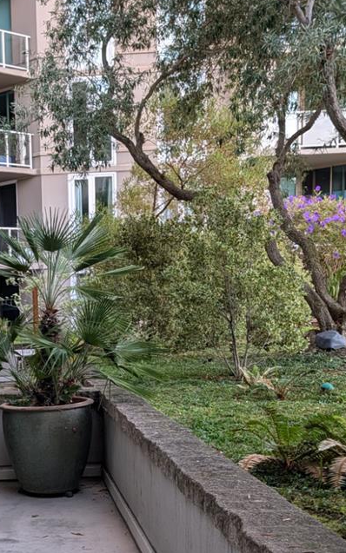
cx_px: -7
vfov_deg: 32.5
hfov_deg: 20.9
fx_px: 905
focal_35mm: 60
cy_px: 485
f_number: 1.68
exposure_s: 1/101
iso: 45
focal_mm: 6.9
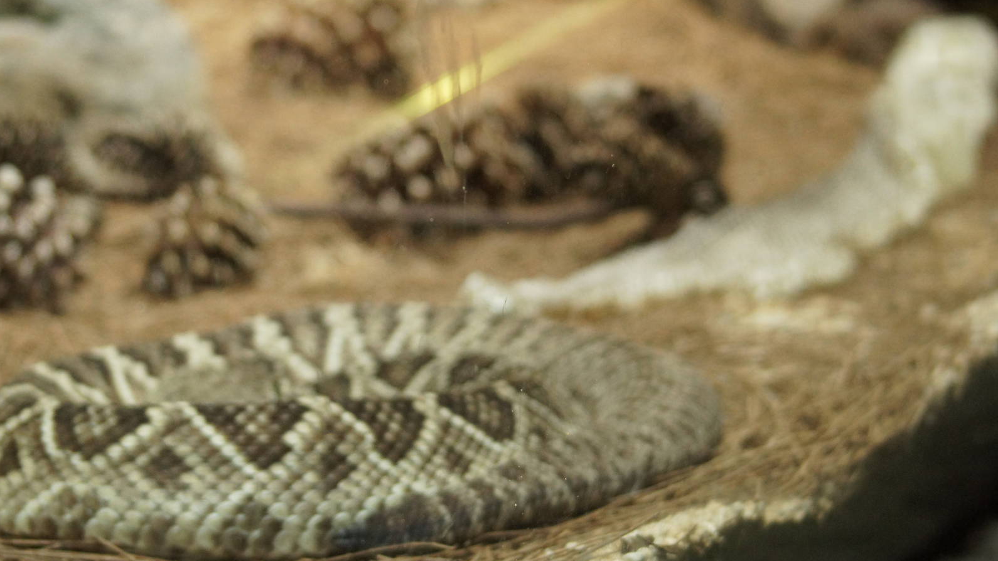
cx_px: 496
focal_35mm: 119
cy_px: 282
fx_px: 3136
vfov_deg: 10.2
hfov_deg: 18.1
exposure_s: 1/60
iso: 1600
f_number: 4.5
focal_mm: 75
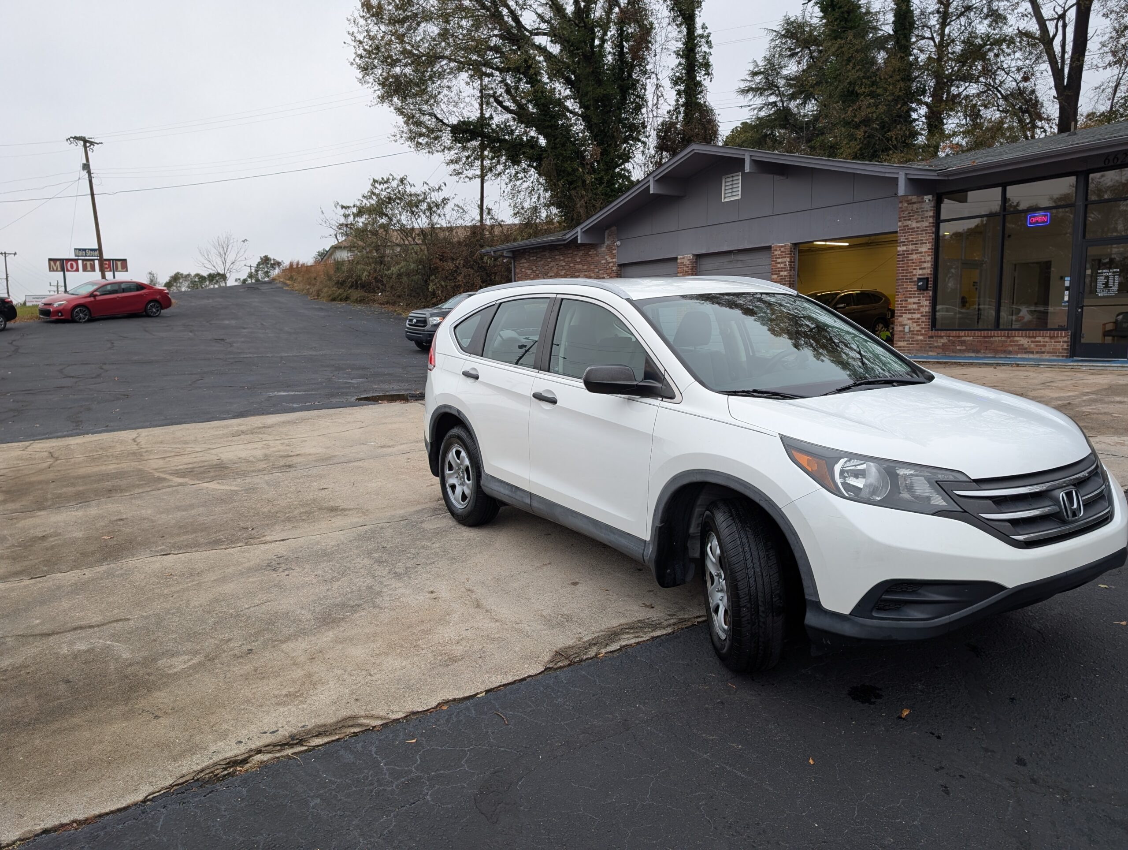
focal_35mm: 24
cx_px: 564
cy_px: 425
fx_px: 783
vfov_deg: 56.9
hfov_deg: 71.5
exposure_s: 1/62.3
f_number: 1.68
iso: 22
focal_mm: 6.9
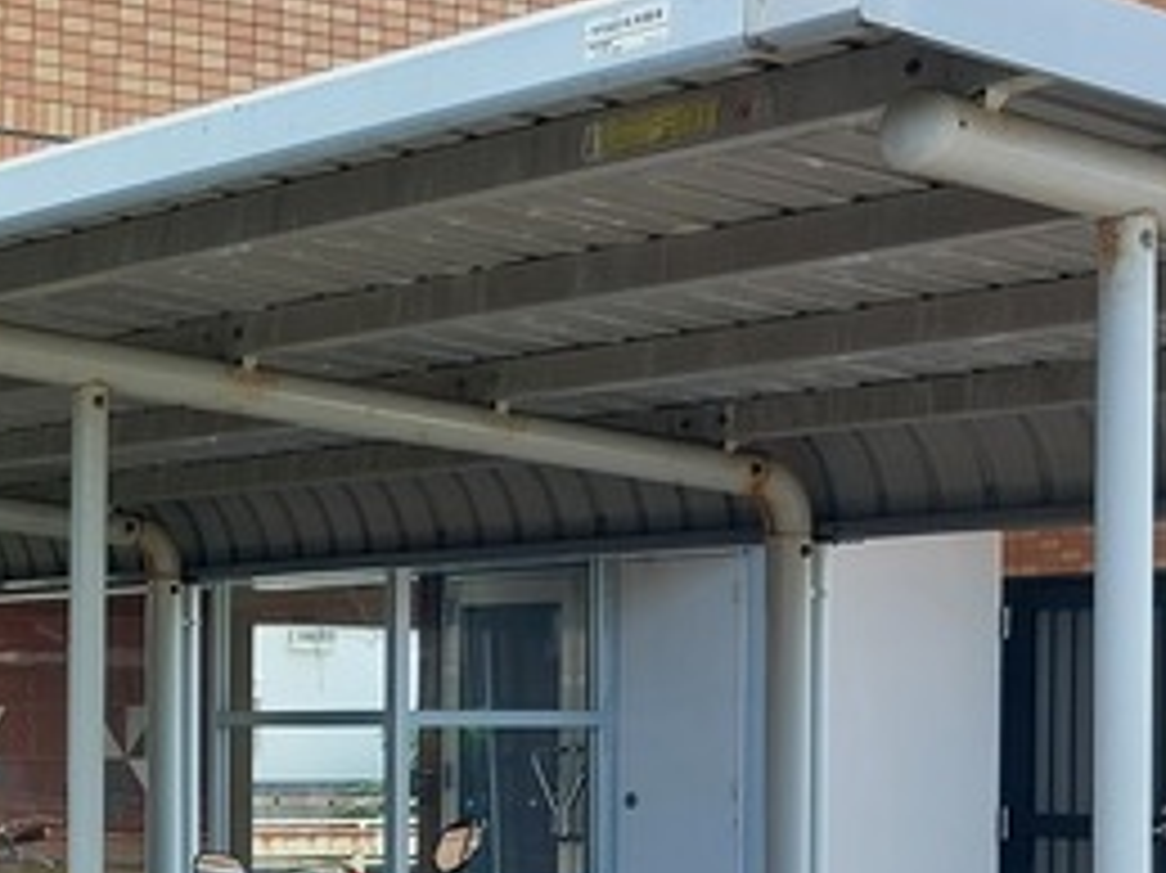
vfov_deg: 16.3
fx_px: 2996
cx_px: -216
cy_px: 819
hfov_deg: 20.6
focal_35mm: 89
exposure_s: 1/179
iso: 25
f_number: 1.8
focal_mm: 5.23
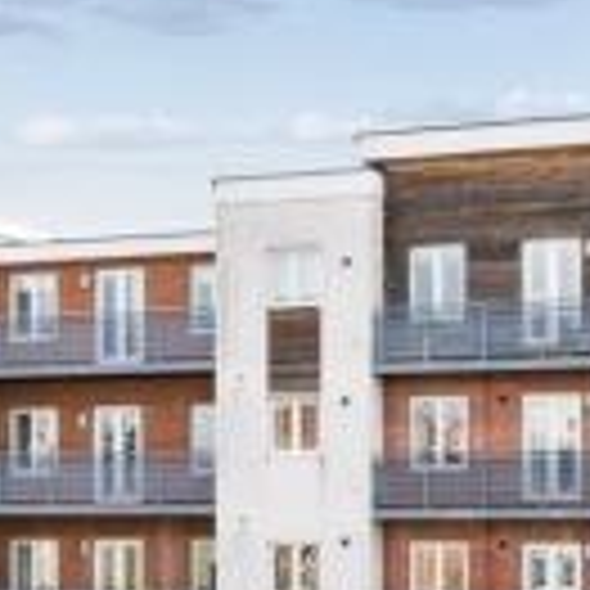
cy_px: 570
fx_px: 2083
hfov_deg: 16.1
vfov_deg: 15.9
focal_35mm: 108
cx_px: 270
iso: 320
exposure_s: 1/320
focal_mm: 35
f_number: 8
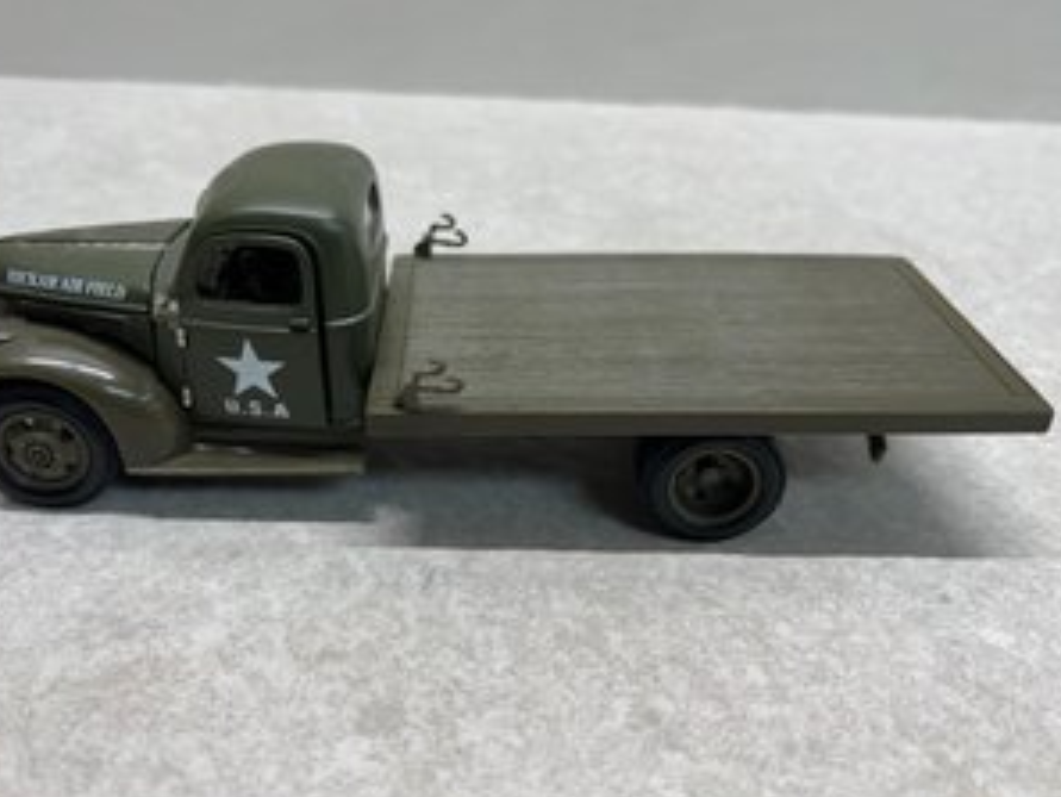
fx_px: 920
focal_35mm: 30
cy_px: 391
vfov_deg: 46.8
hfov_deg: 59.9
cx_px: 502
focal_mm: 5.7
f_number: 1.5
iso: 50
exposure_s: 1/120
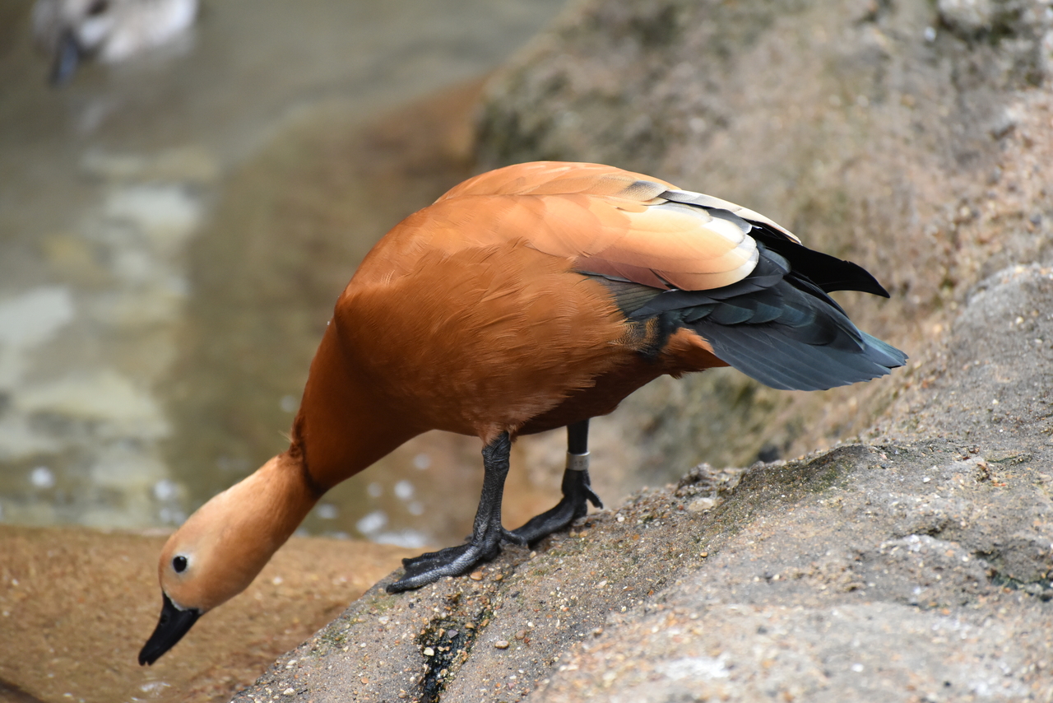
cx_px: 526
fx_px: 7021
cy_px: 352
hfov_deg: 8.6
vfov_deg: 5.7
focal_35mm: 240
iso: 2500
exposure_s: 1/500
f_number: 5.6
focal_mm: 240
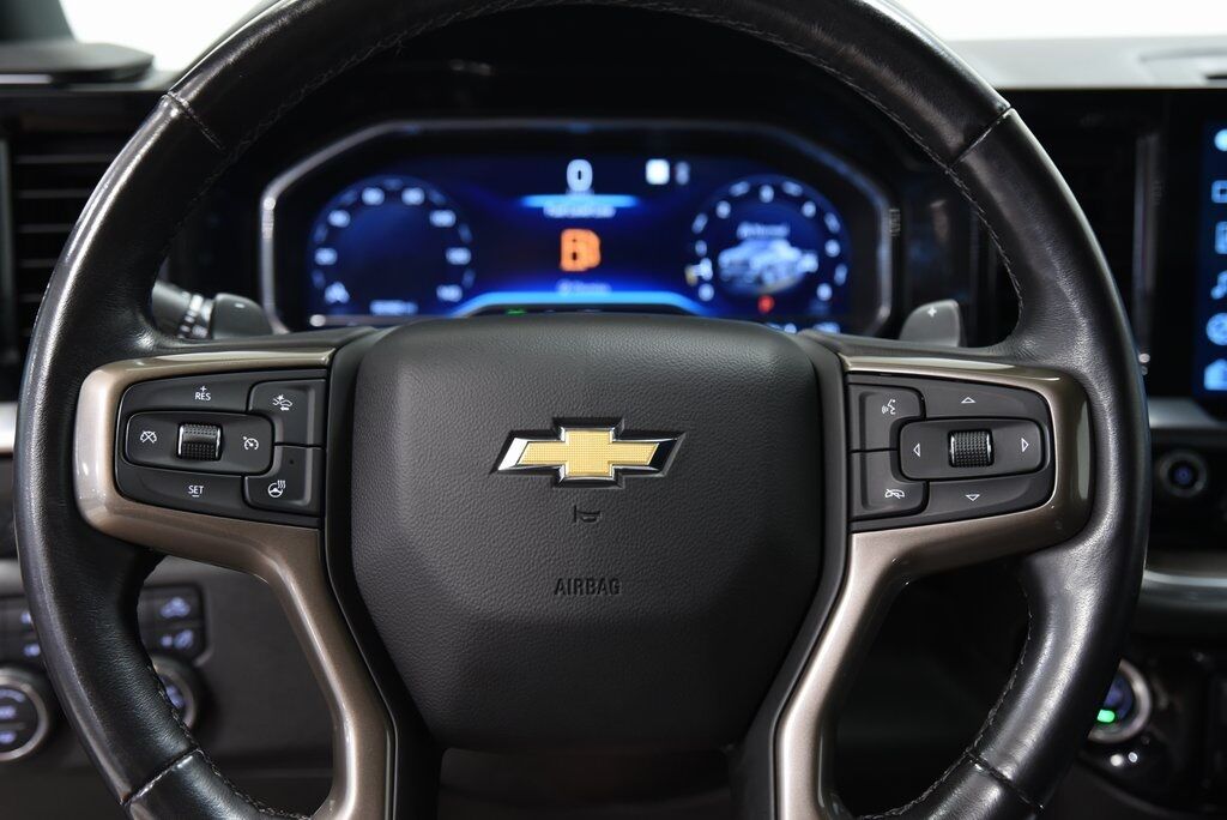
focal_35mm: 48
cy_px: 410
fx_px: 1637
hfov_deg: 41.1
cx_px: 614
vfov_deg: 28.1
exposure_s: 1/20
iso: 1600
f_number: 4
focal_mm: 48
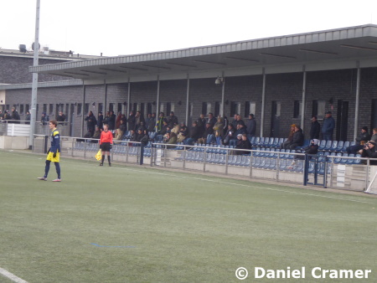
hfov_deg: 15.9
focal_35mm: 124
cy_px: 142
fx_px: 1351
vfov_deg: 12.0
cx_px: 188
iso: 400
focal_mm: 22.3
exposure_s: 1/60
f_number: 5.2
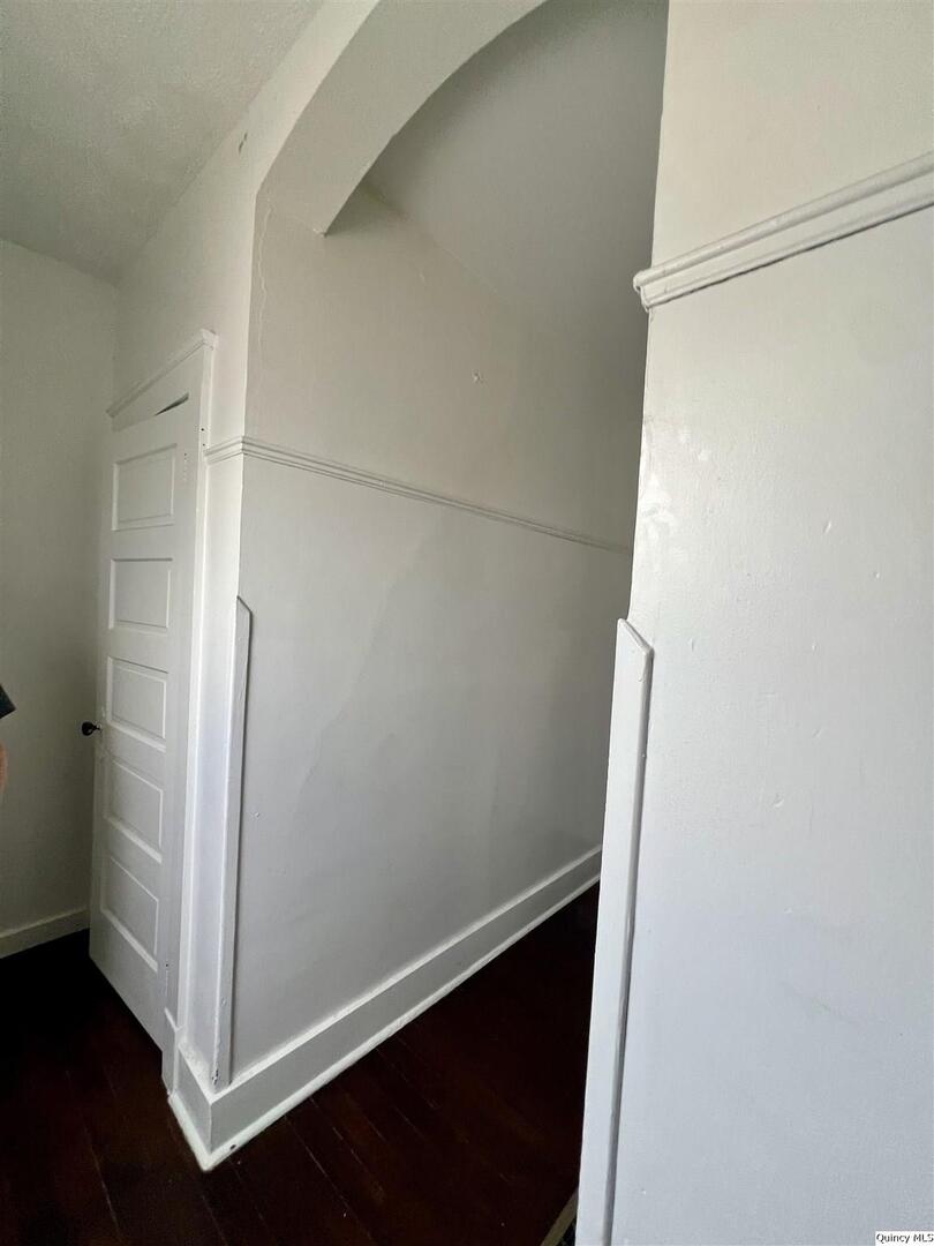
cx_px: 467
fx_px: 468
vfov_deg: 106.2
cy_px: 623
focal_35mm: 13
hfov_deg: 89.9
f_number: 1.8
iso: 200
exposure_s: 1/99
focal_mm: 1.57
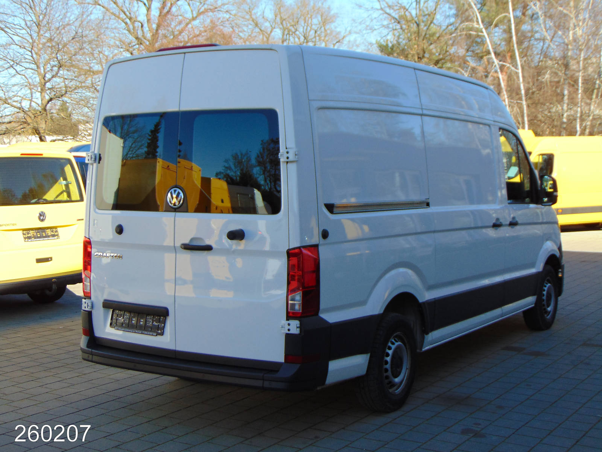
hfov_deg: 38.2
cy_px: 226
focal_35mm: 50
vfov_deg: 29.1
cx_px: 301
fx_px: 870
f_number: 3.5
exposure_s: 1/160
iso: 80
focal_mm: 9
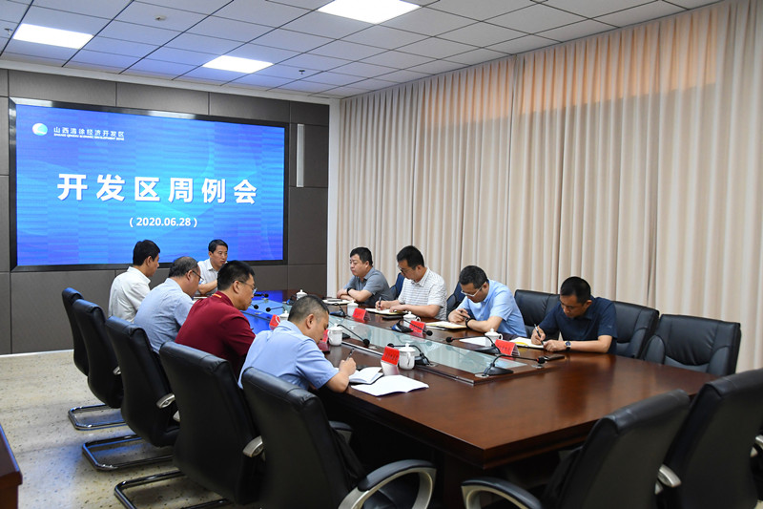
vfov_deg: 43.6
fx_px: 636
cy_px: 254
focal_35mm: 30
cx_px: 382
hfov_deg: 61.9
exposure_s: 1/100
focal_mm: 20
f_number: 5
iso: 2000
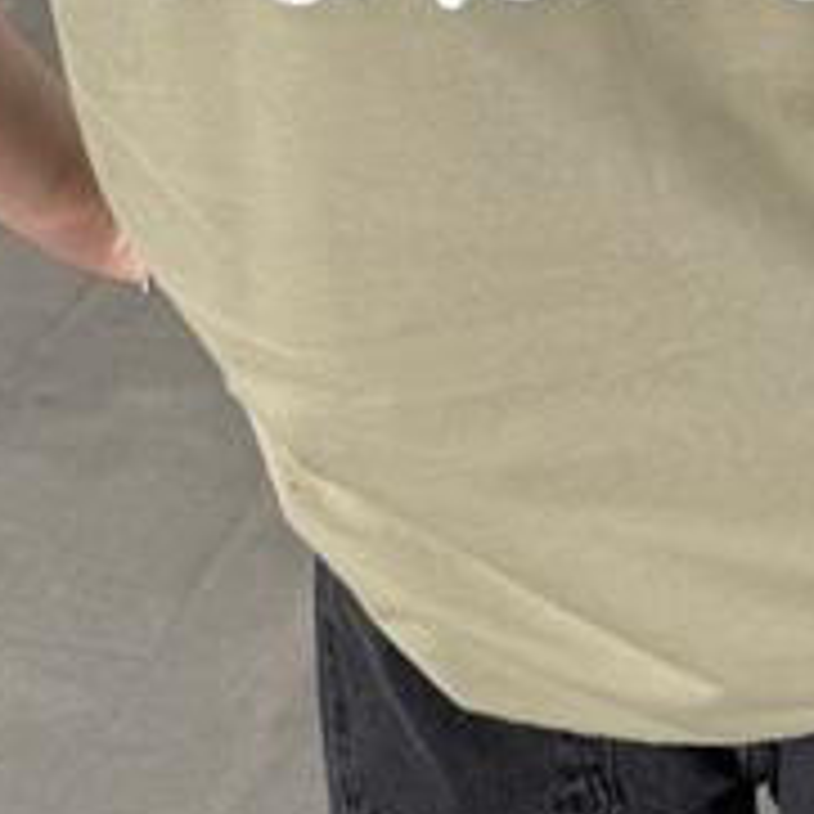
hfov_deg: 18.4
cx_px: 598
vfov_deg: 18.4
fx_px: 2501
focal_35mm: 94
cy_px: 193
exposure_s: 1/307
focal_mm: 6.76
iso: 80
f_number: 1.78
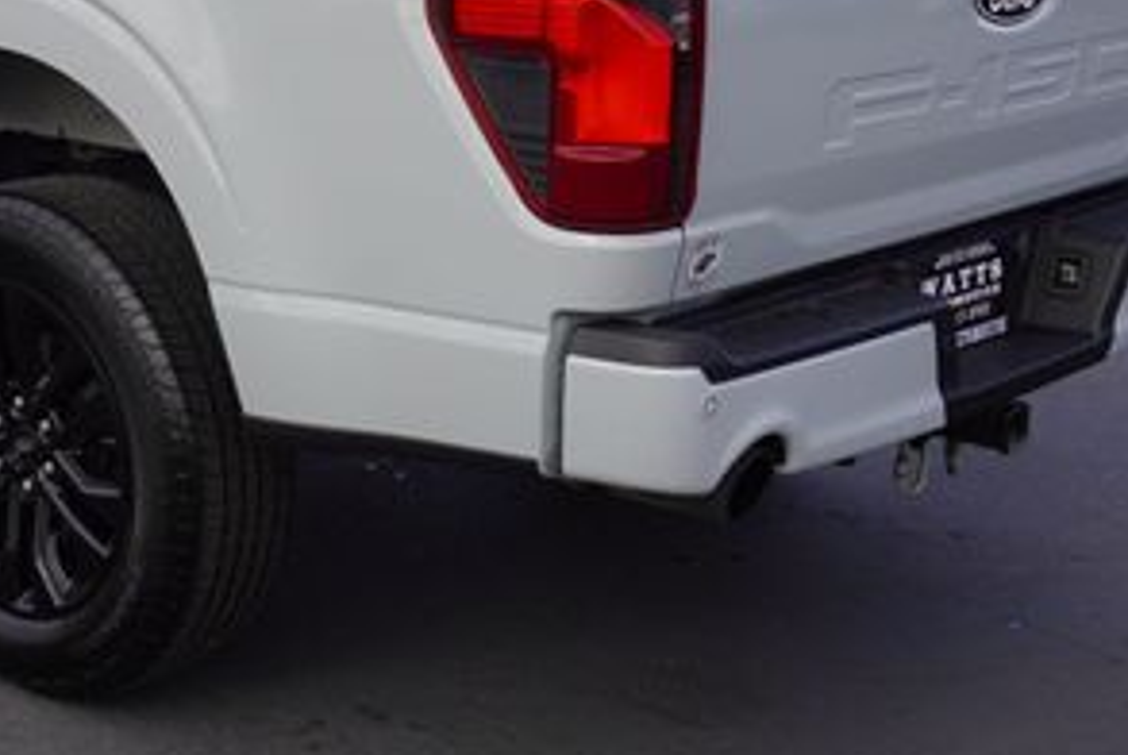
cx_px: 146
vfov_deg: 18.7
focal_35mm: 72
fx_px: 2258
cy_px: 127
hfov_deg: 27.2
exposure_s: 1/125
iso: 100
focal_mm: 22
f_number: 8
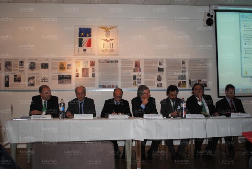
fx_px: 280
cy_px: 85
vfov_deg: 33.5
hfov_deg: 48.4
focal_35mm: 40
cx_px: 127
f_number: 4.2
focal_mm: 26
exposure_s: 1/60
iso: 200
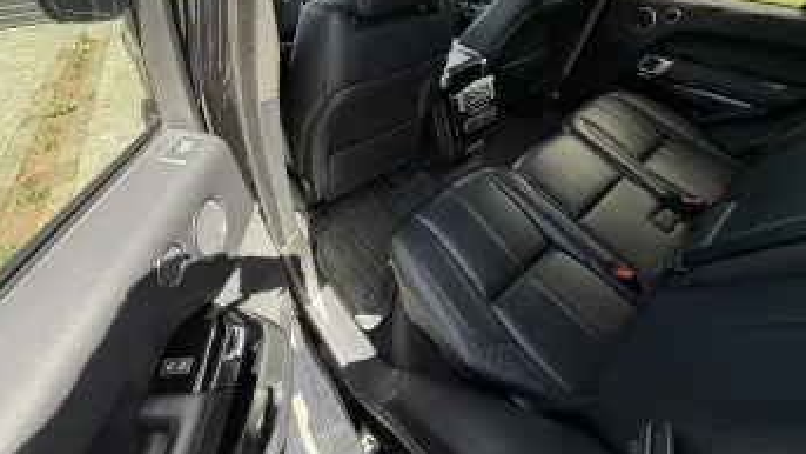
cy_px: 153
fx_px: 342
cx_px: 402
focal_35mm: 16
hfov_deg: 99.4
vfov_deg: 65.4
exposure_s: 1/100
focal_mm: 2.22
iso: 125
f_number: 2.2
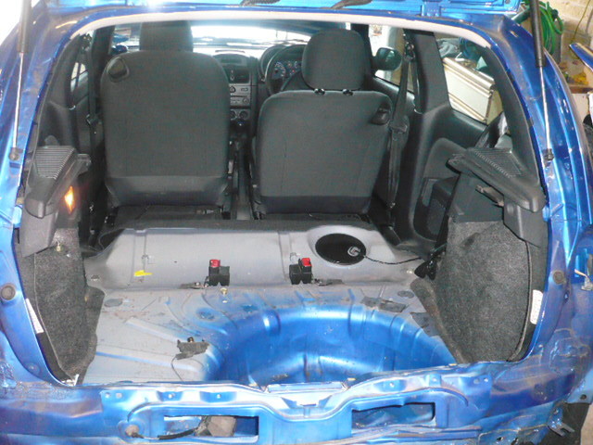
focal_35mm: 35
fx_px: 600
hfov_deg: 52.6
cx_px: 296
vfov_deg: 40.7
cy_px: 222
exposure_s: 1/30
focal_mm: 5.8
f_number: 2.8
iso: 640
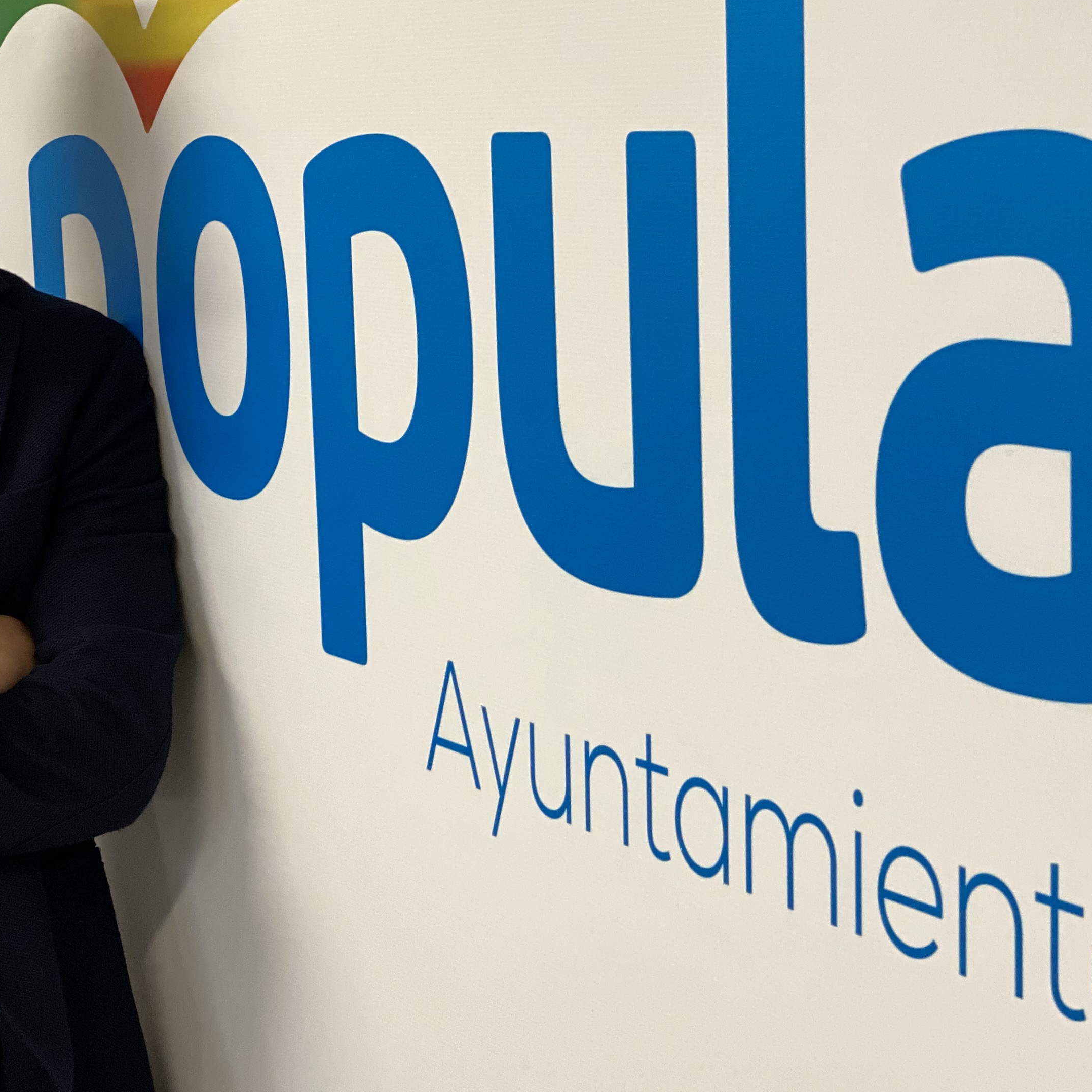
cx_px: 512
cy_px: 532
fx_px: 3069
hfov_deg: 20.2
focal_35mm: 86
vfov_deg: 20.2
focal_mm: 6
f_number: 2
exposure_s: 1/100
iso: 200
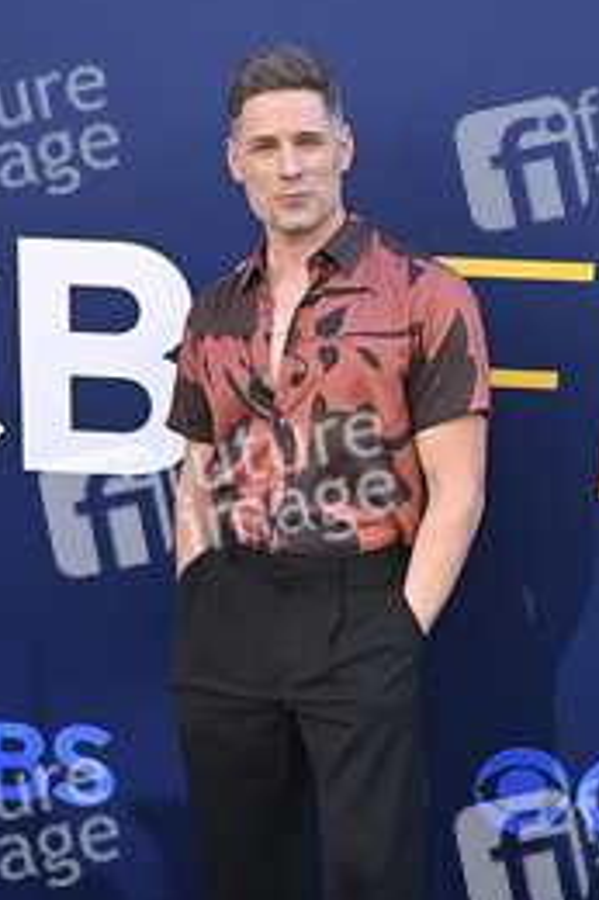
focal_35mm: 57
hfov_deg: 23.7
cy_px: 668
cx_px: 319
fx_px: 1424
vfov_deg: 34.4
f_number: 5.6
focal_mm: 37
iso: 400
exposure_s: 1/200
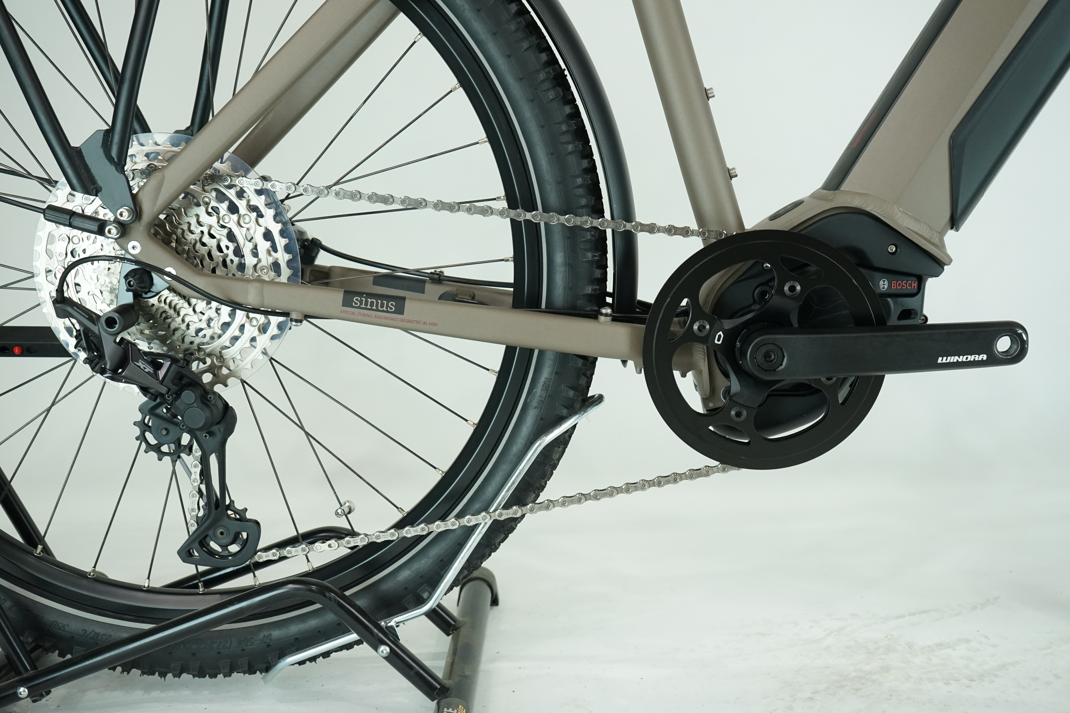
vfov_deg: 35.9
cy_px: 356
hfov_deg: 51.9
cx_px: 535
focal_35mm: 37
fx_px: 1100
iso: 1600
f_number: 6.3
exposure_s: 1/200
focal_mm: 37
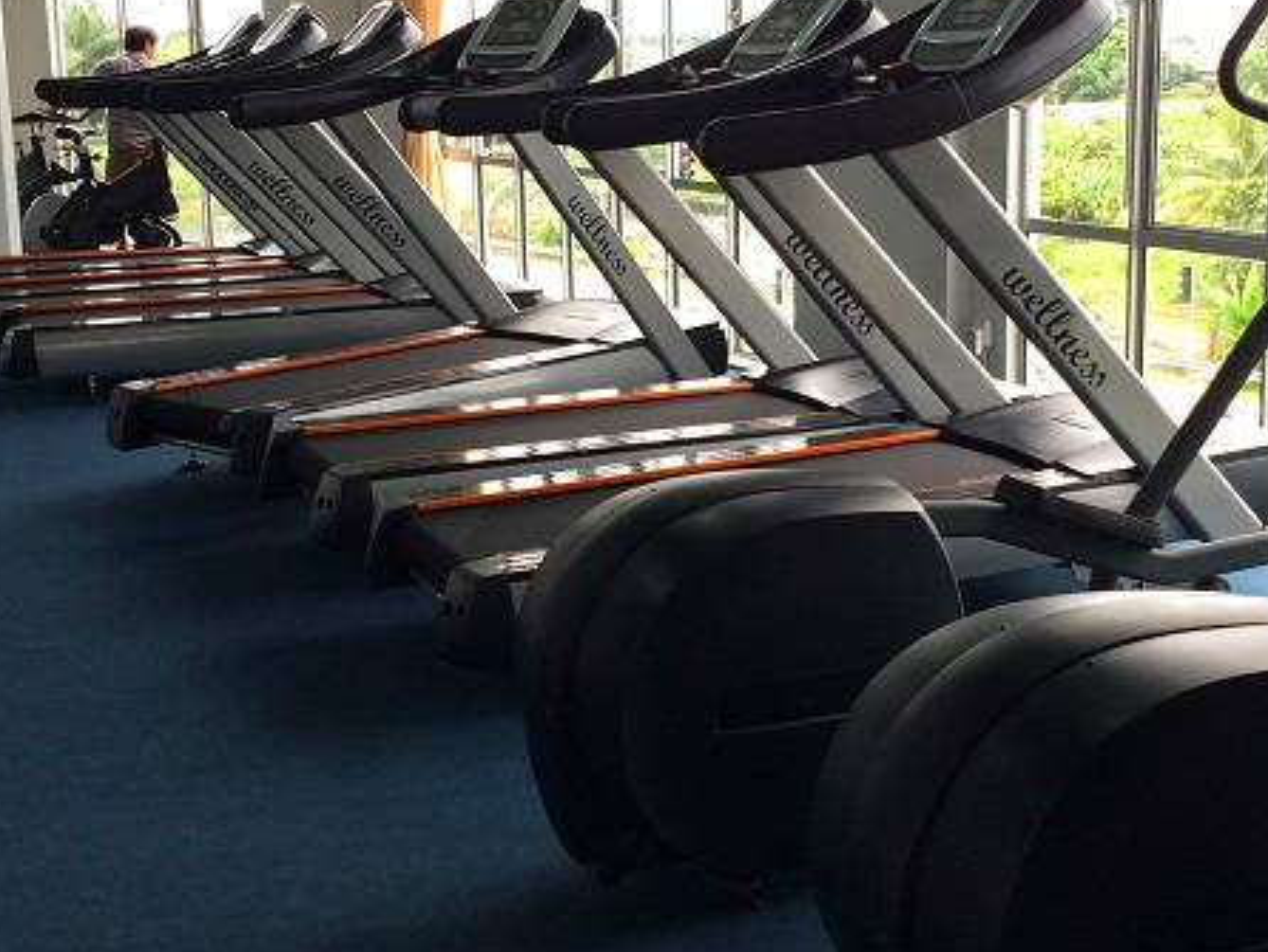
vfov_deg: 28.0
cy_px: 404
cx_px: 751
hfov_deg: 36.7
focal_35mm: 52
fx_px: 1906
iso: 40
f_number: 2.2
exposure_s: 1/60
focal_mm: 4.15
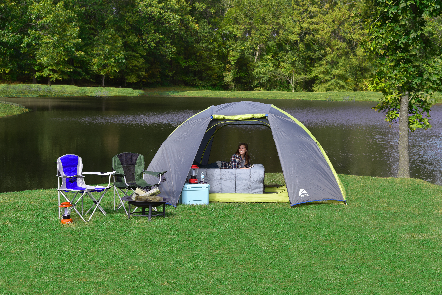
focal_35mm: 58
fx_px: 712
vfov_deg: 23.4
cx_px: 221
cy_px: 148
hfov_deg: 34.5
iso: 250
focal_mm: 58
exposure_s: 1/640
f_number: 6.3
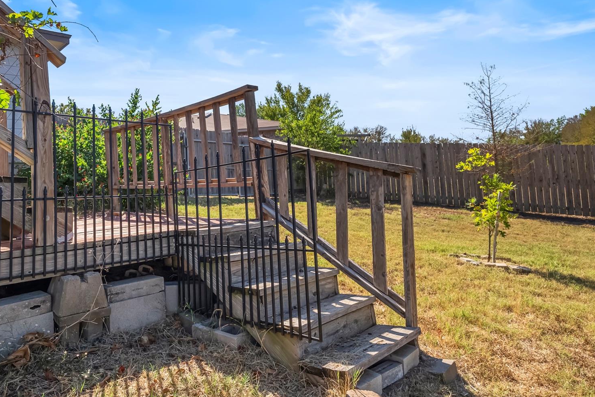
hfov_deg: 70.5
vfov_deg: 50.7
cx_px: 228
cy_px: 145
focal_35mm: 25
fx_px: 413
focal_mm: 18
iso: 125
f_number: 8
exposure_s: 1/100
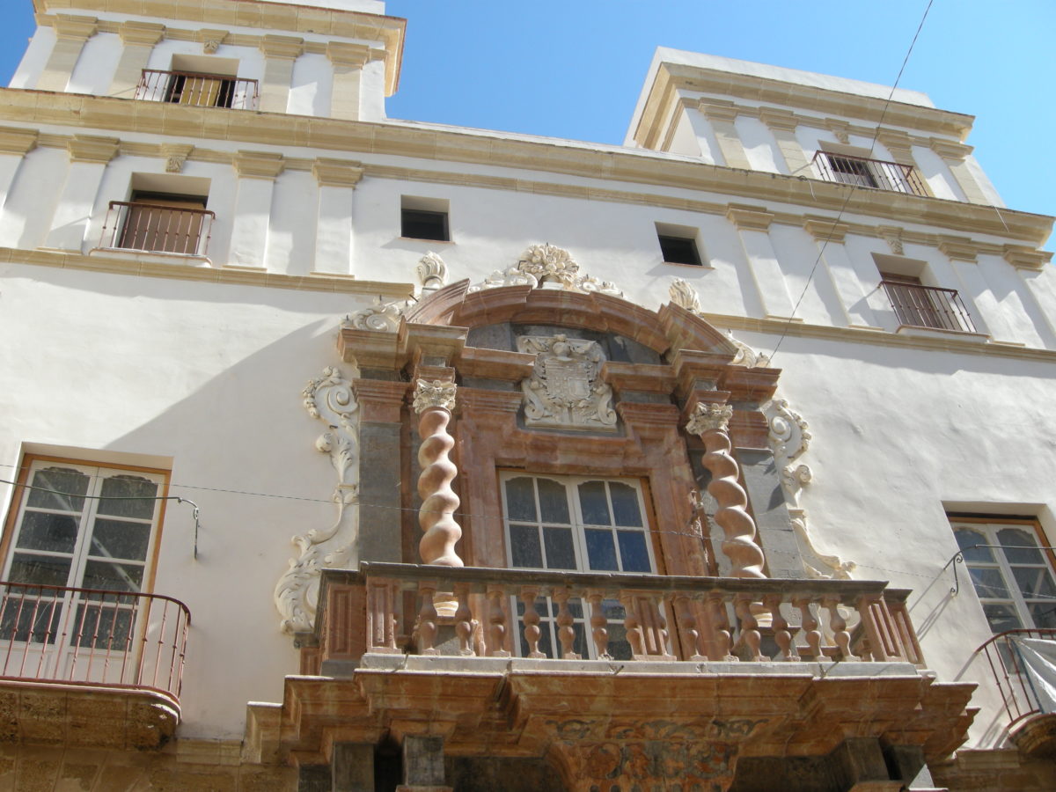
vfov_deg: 40.7
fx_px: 1068
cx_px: 528
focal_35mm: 35
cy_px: 396
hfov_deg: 52.6
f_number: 4.8
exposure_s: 1/218
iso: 64
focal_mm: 7.5
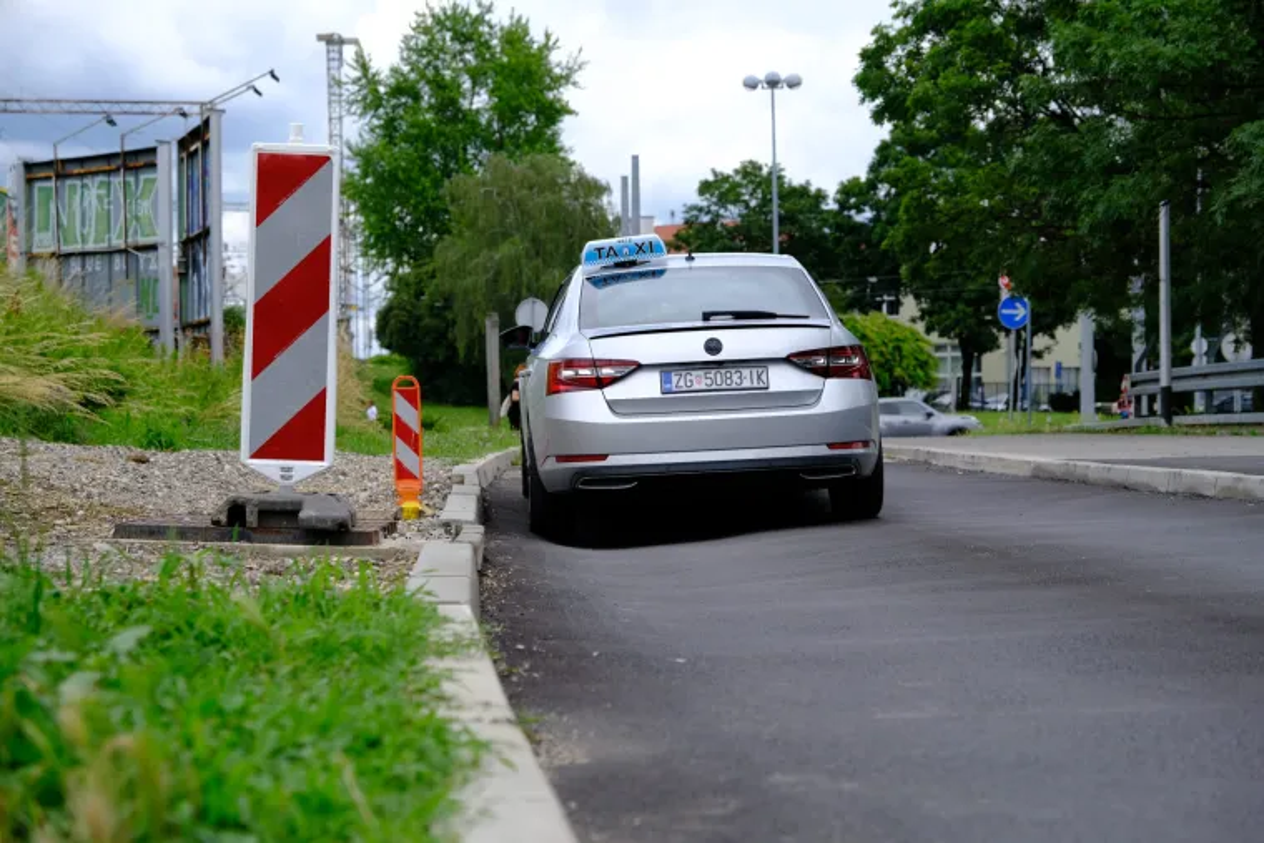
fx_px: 2915
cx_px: 632
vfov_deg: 16.5
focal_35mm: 83
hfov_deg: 24.5
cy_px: 422
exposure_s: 1/1000
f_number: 4
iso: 200
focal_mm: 55
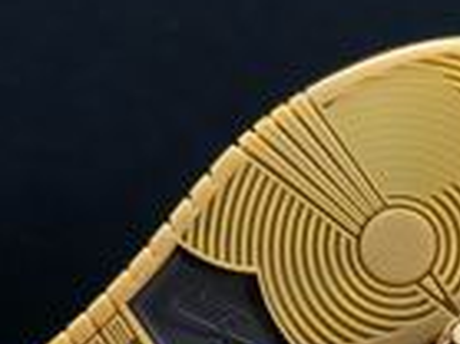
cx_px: 440
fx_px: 1912
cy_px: 337
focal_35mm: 144
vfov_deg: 10.2
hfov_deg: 13.6
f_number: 2.8
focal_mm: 6.6
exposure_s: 1/30
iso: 250
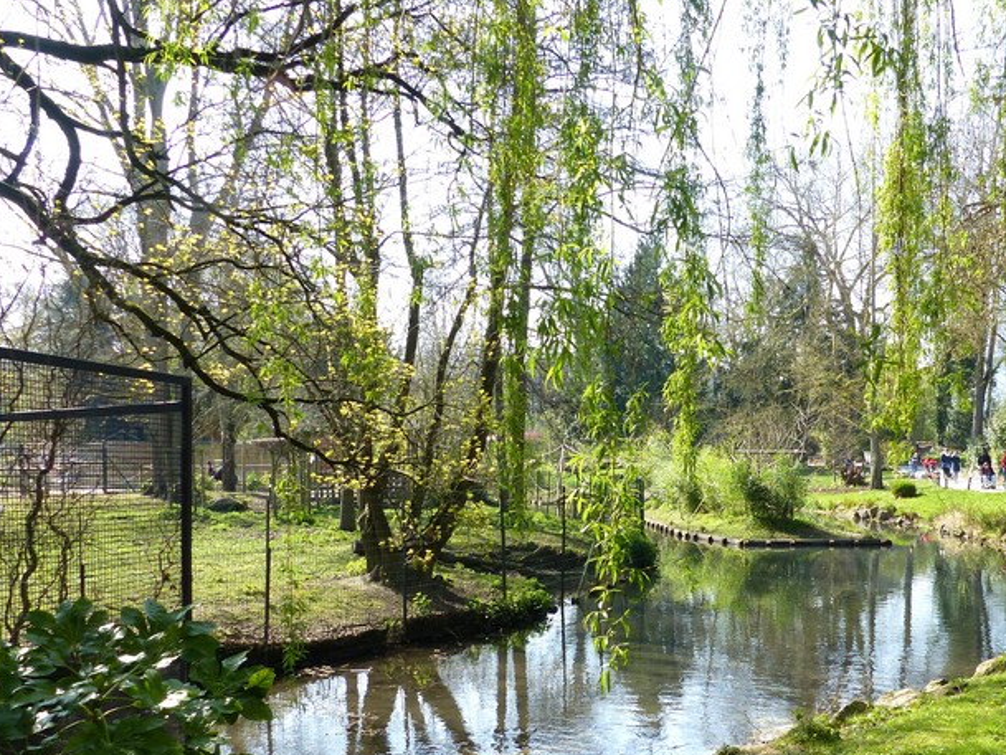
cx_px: 643
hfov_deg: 47.3
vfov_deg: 36.4
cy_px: 520
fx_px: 1134
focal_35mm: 39
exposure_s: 1/250
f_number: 4
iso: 100
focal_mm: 4.5
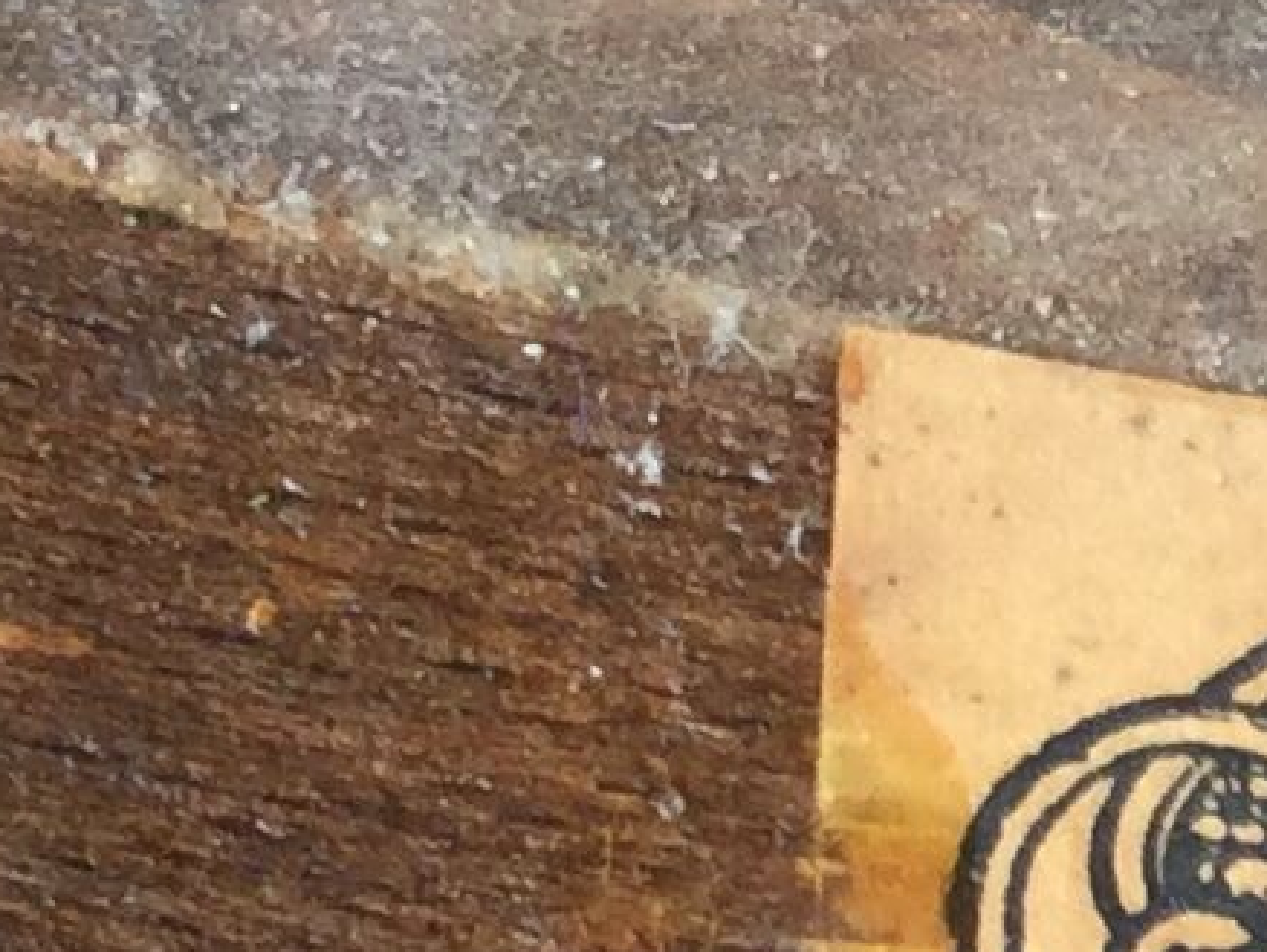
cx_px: 2577
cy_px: 1291
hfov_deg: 8.1
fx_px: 8460
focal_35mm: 231
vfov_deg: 6.4
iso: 32
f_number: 2.4
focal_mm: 3.3
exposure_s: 1/100
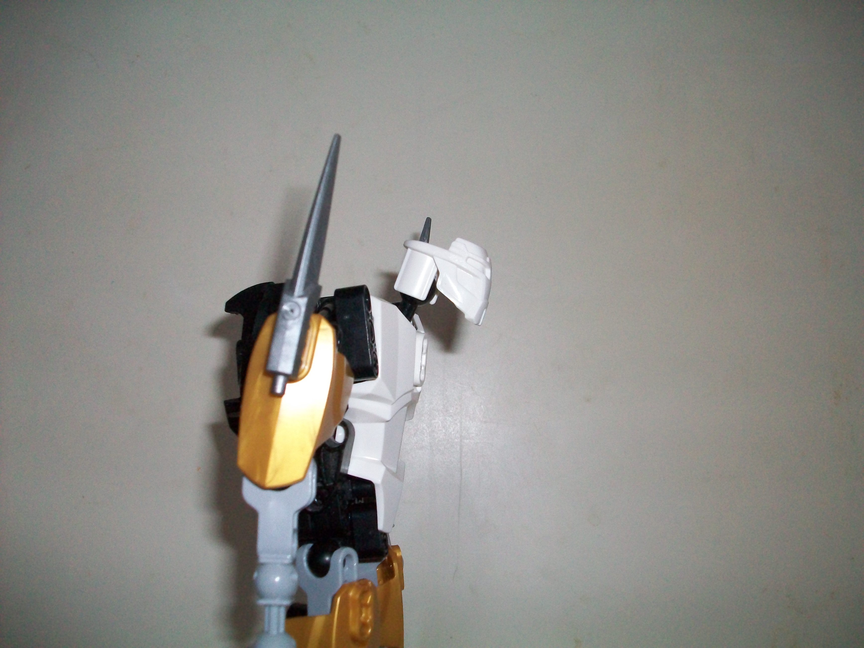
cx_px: 432
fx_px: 849
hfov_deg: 54.0
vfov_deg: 41.8
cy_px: 324
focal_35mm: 34
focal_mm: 5.7
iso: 200
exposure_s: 1/125
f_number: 2.8
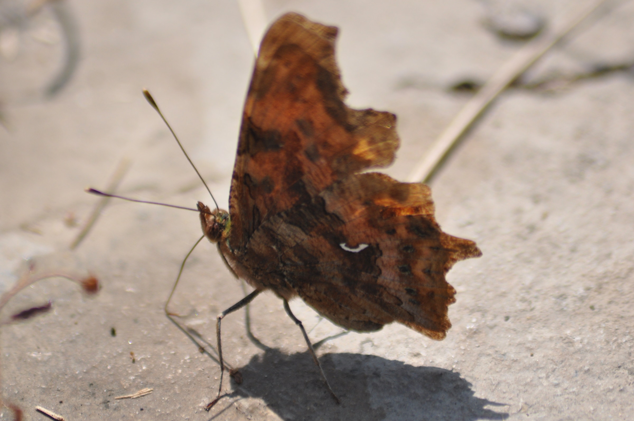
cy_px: 210
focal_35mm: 450
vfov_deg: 3.0
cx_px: 317
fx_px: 7915
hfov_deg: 4.6
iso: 400
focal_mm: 300
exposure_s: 1/1250
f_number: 5.6
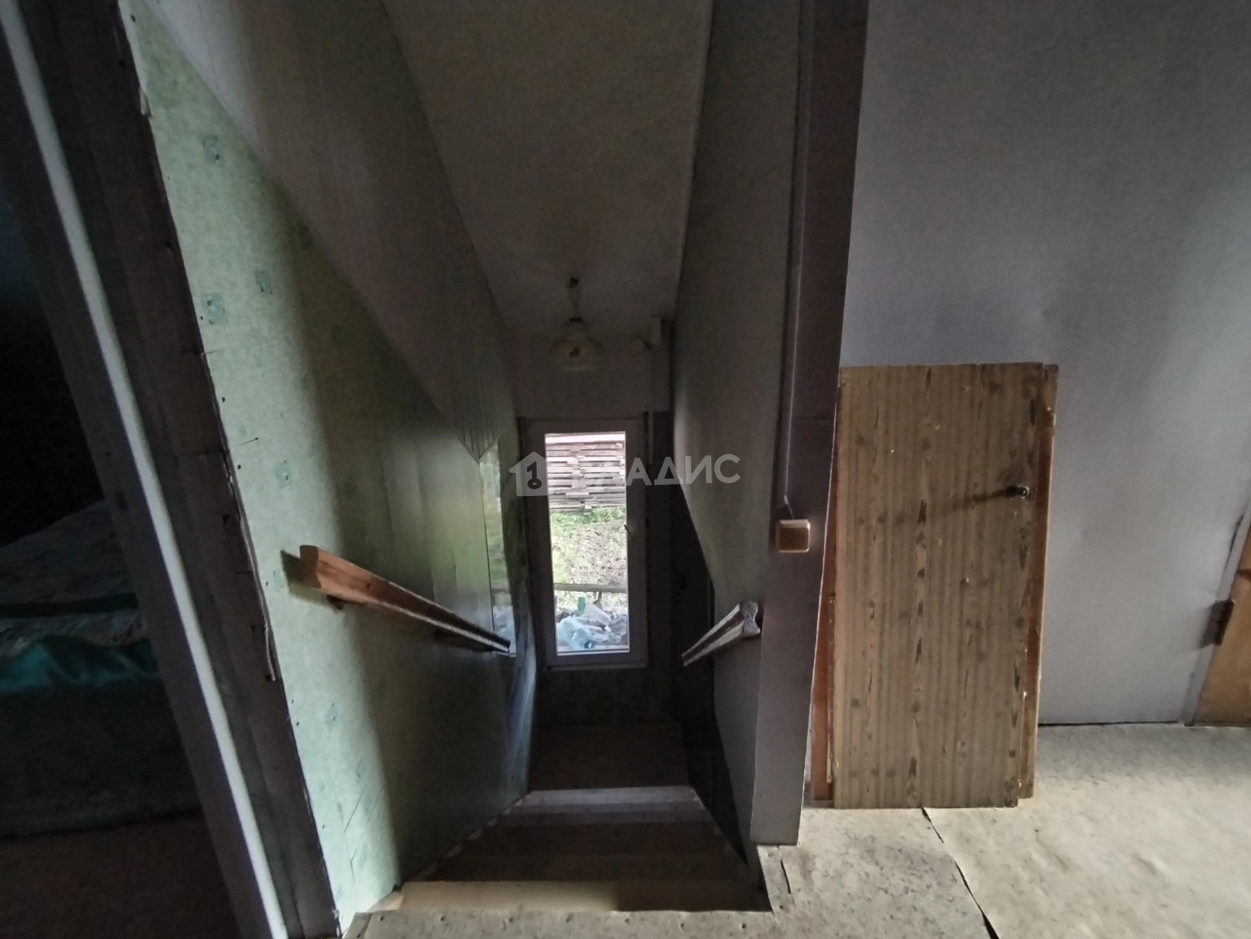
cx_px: 626
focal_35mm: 17
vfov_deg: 74.7
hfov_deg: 91.0
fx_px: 614
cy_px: 470
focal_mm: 1.42
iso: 150
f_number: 2.2
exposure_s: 1/50
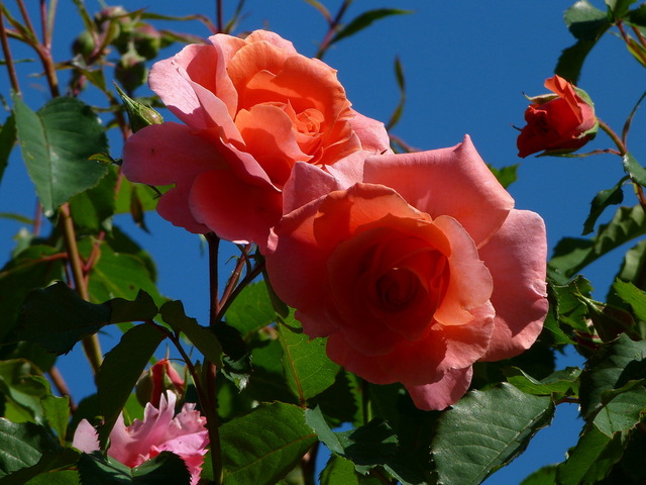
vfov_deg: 2.8
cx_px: 323
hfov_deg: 3.8
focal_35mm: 522
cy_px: 242
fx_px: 9742
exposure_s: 1/500
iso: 80
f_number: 5.6
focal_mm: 94
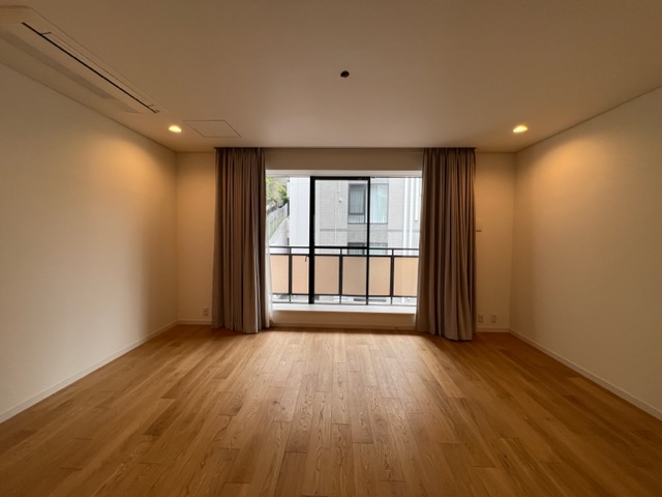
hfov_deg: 106.2
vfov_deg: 89.9
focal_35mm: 13
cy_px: 248
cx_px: 331
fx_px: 249
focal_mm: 1.57
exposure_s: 1/99
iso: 50
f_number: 1.8
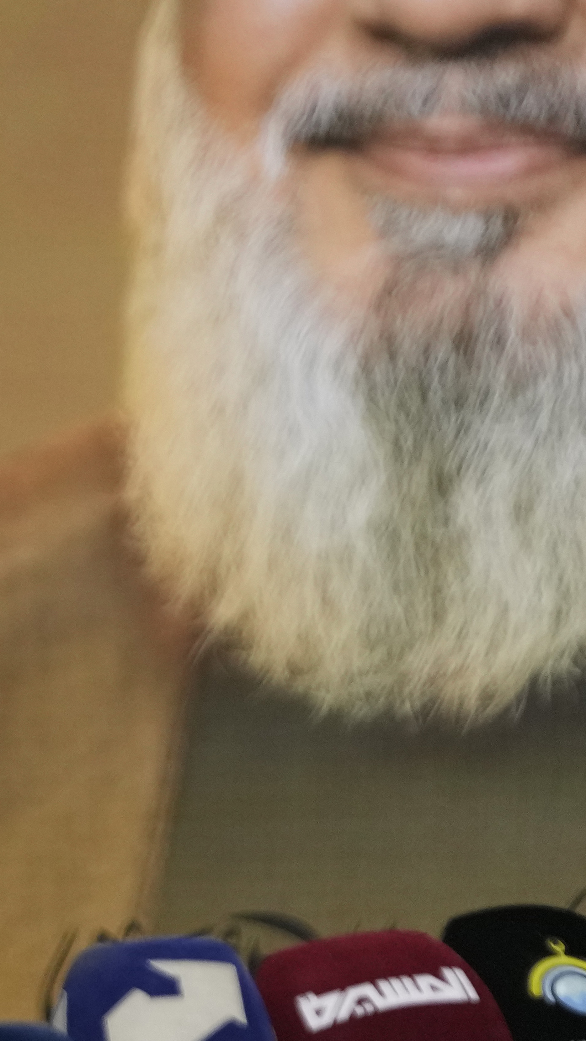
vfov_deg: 4.0
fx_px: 15055
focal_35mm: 545
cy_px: 305
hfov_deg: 2.2
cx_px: 44
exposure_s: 1/1000
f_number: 2.8
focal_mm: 200
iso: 2000
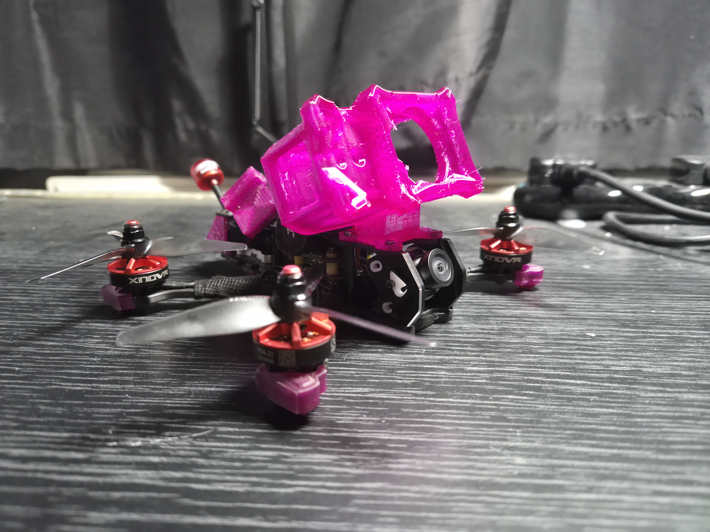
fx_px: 472
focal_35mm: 23
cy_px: 266
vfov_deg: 58.9
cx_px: 355
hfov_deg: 73.9
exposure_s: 1/50
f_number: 1.8
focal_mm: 5.4
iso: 640
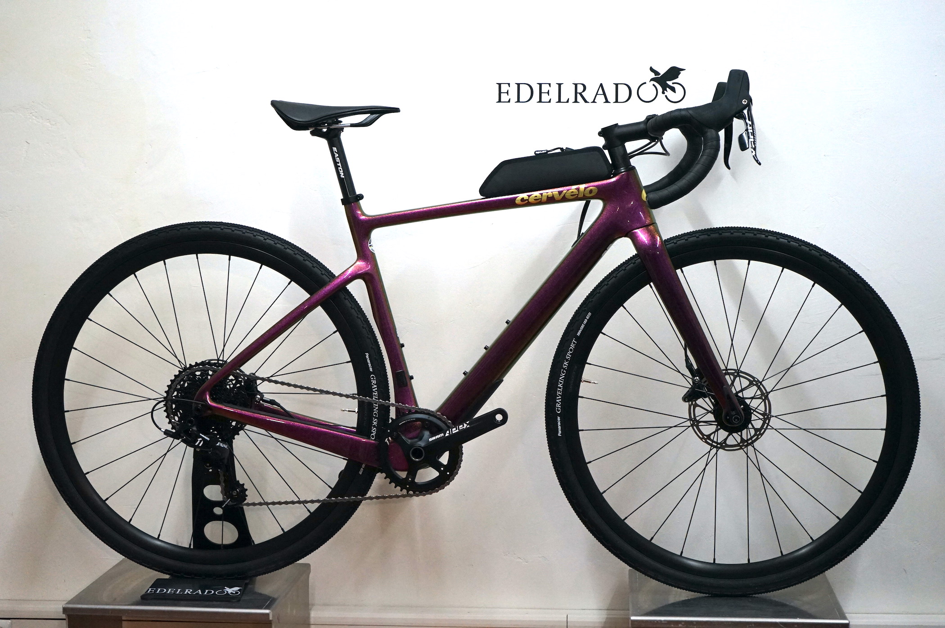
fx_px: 1757
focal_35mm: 67
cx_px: 472
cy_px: 314
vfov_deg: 20.3
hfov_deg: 30.1
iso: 2500
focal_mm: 67
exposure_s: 1/160
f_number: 5.6
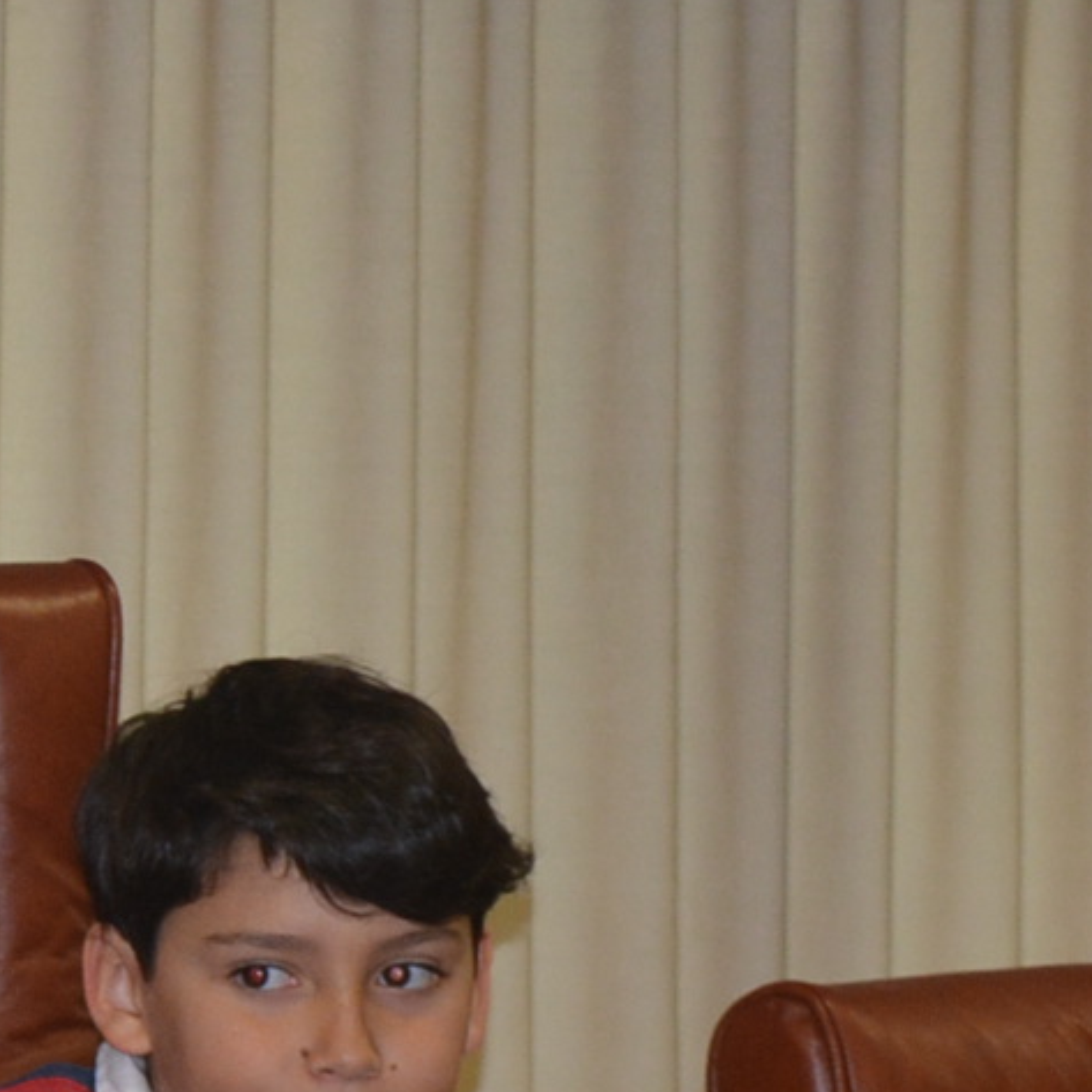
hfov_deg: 4.2
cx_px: -483
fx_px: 14990
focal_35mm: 420
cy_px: 489
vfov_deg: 4.2
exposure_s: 1/60
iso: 400
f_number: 5.6
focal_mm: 52
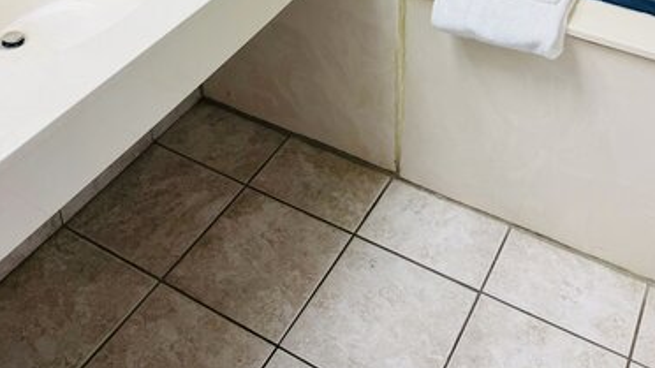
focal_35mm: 45
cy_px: -178
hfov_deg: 45.5
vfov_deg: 22.1
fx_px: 781
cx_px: 349
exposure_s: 1/355
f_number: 1.78
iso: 80
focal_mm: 6.76
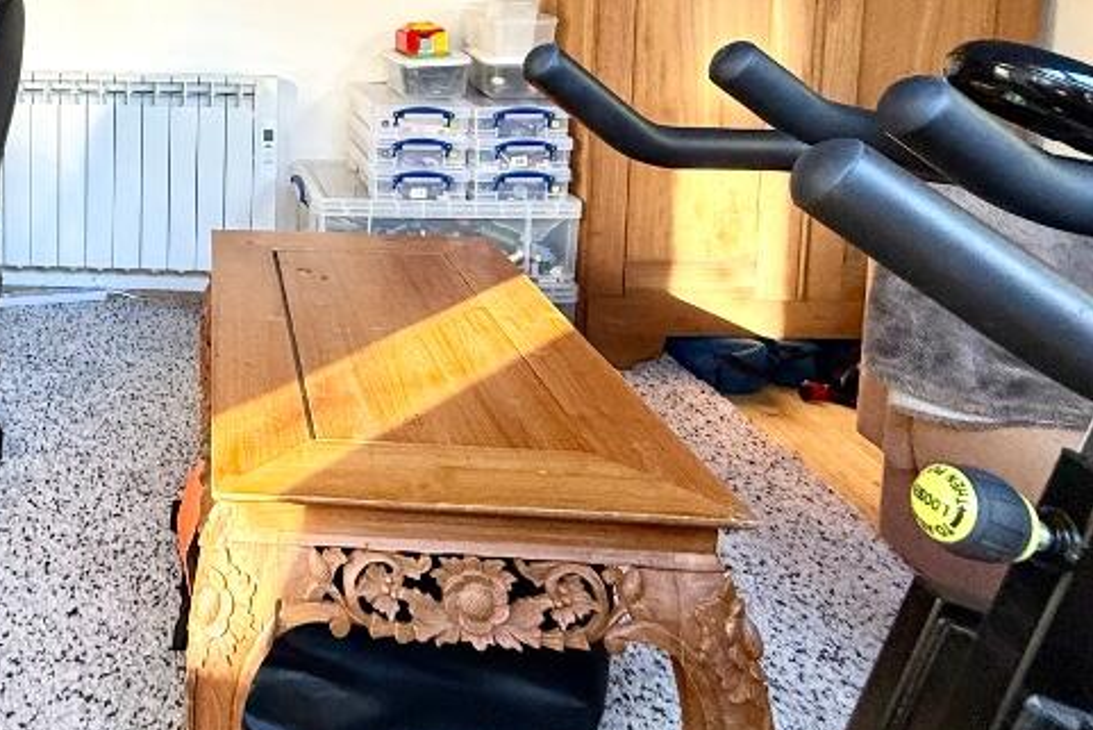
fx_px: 941
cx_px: 150
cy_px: 32
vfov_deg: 38.5
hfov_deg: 54.1
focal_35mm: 31
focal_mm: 2.22
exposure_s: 1/99
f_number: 2.2
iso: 320
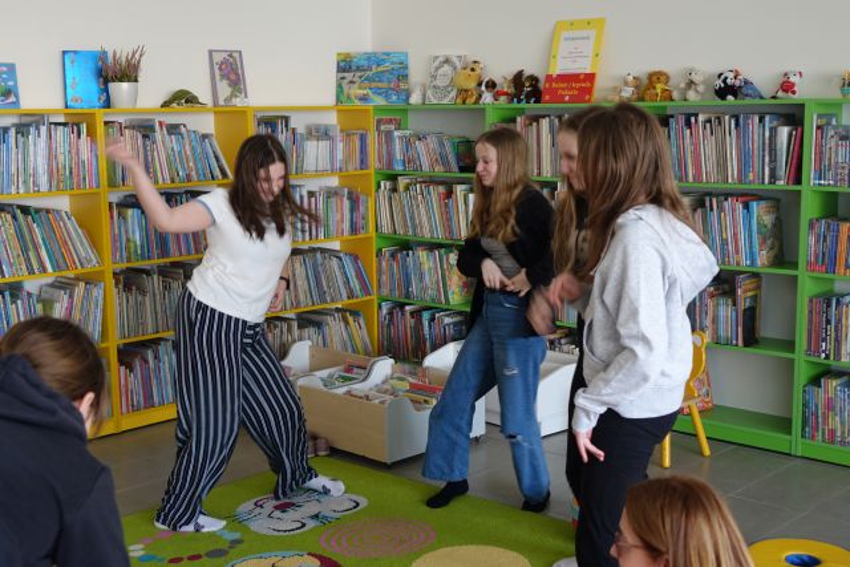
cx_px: 425
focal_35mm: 49
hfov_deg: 40.3
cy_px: 284
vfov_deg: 27.5
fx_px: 1157
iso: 400
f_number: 2.8
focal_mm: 17.83
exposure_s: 1/50
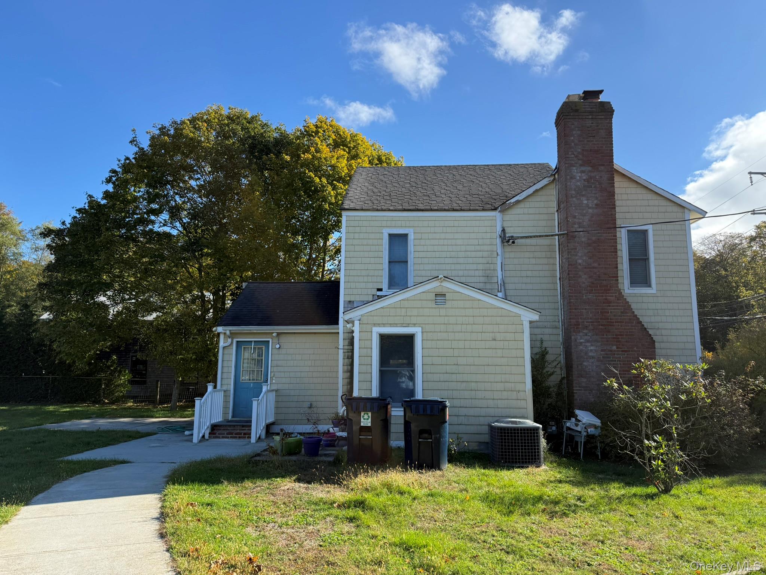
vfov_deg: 56.8
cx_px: 383
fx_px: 531
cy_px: 288
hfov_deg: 71.6
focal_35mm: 24
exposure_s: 1/2801
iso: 100
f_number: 1.78
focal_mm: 6.76
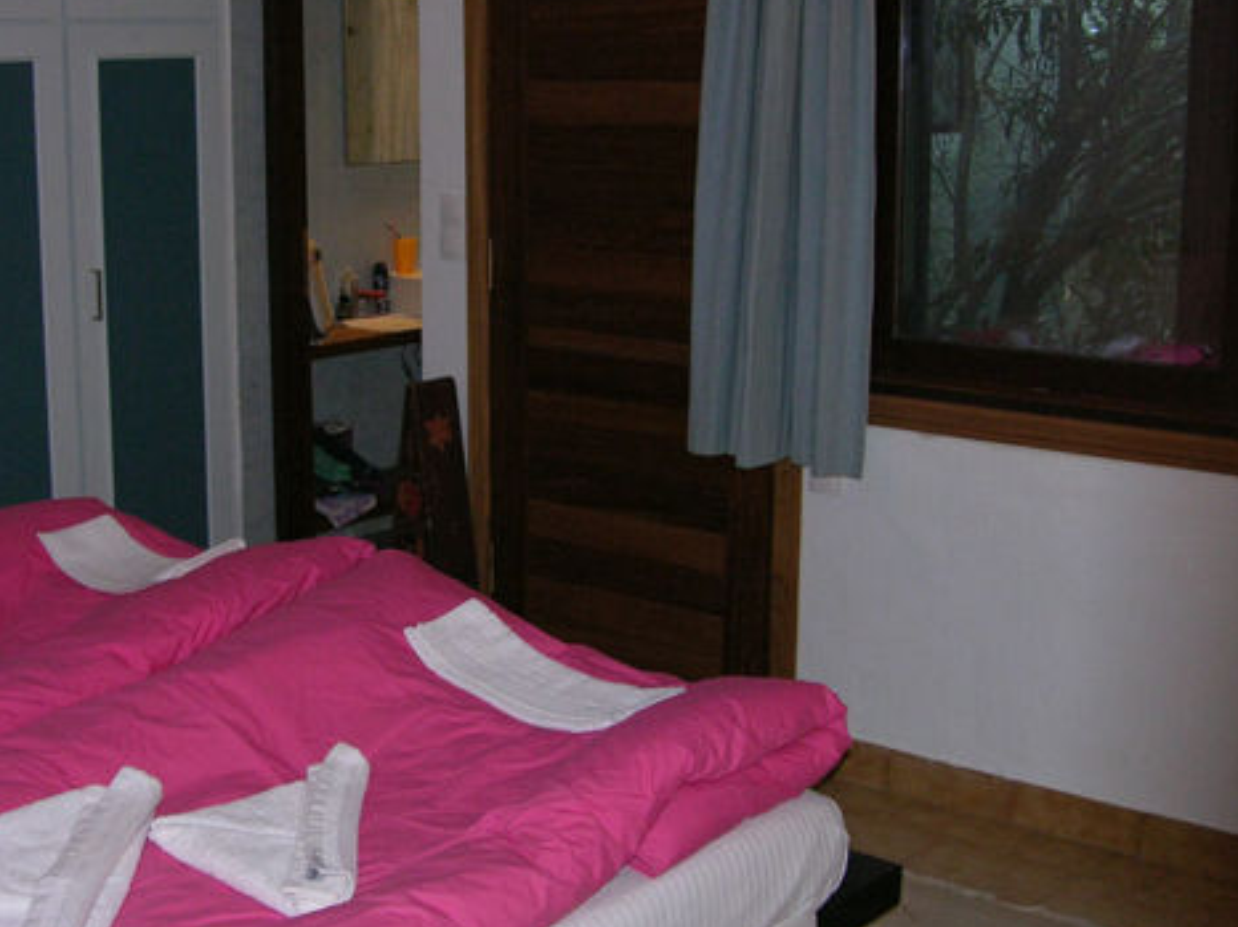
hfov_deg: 35.9
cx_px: 445
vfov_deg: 27.5
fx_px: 1895
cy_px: 452
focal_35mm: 53
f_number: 2.8
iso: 200
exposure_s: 1/60.1
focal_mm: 8.9
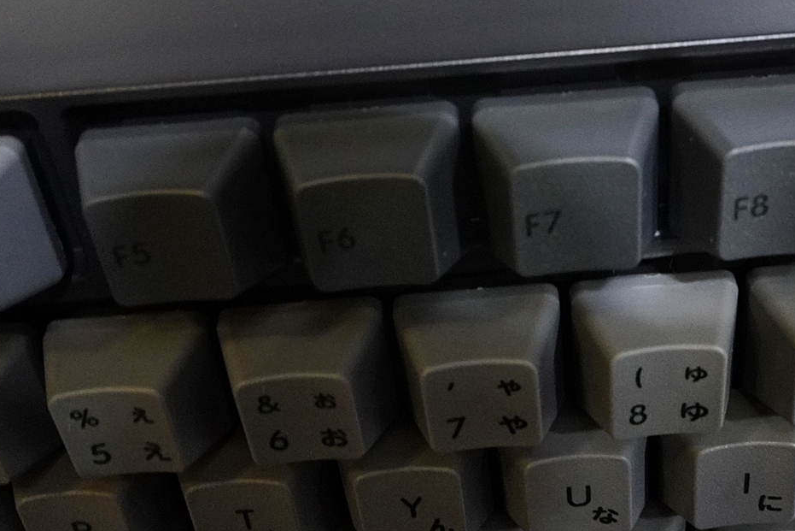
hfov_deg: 39.4
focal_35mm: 50
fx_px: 1104
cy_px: 52
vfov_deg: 26.1
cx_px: 488
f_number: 13
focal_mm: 16
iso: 1600
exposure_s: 1/30
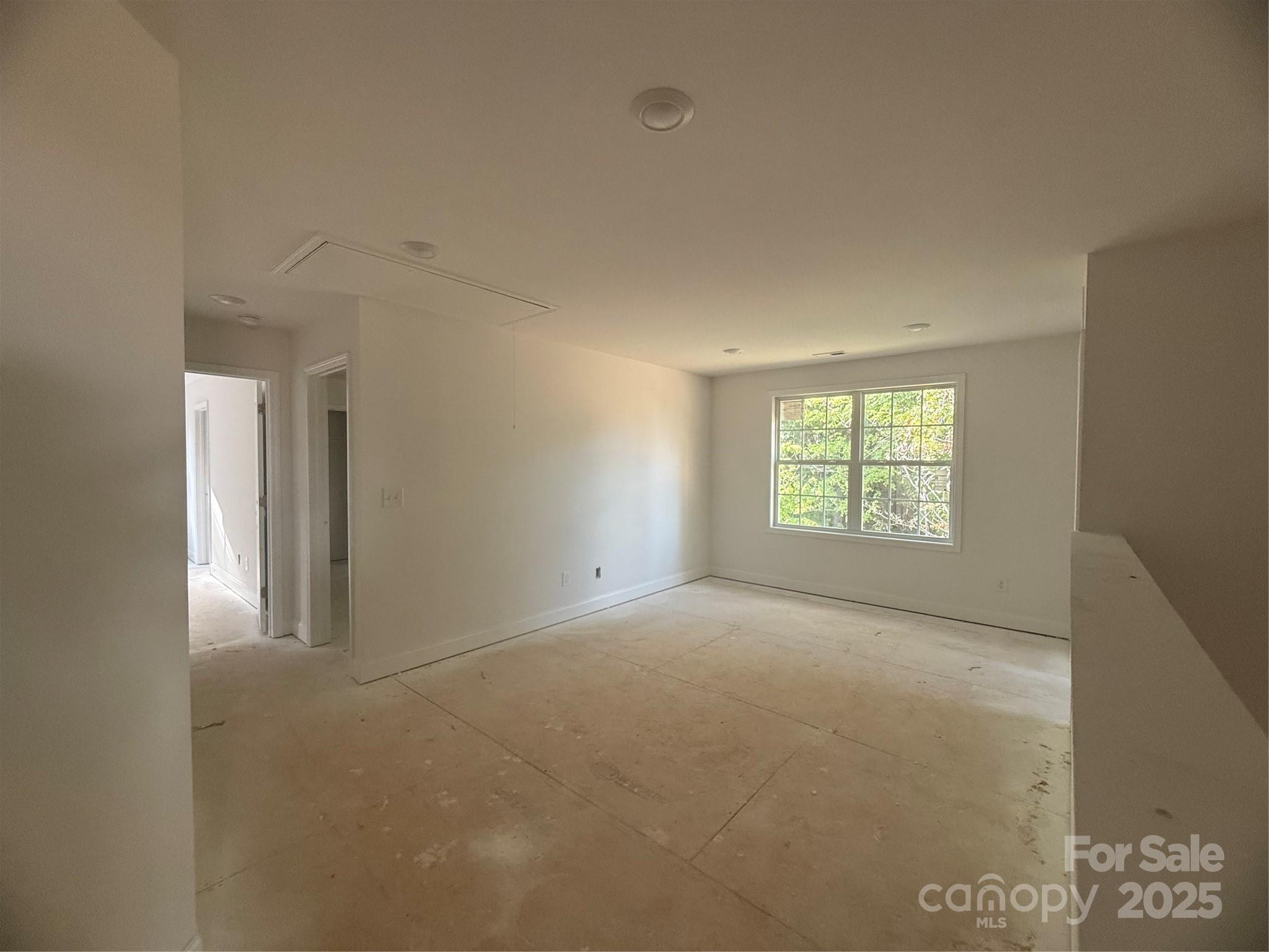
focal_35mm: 14
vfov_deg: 85.7
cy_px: 476
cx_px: 634
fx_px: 513
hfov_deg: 102.1
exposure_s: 1/99
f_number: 2.2
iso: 200
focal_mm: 2.22
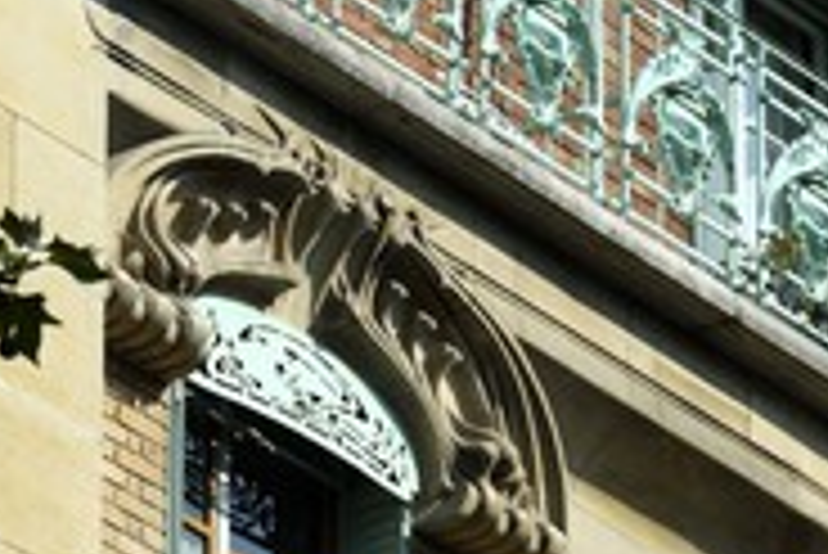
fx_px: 10496
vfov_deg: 3.0
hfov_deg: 4.5
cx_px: 729
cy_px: 306
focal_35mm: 456
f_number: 14
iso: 200
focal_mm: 200
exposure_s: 1/160
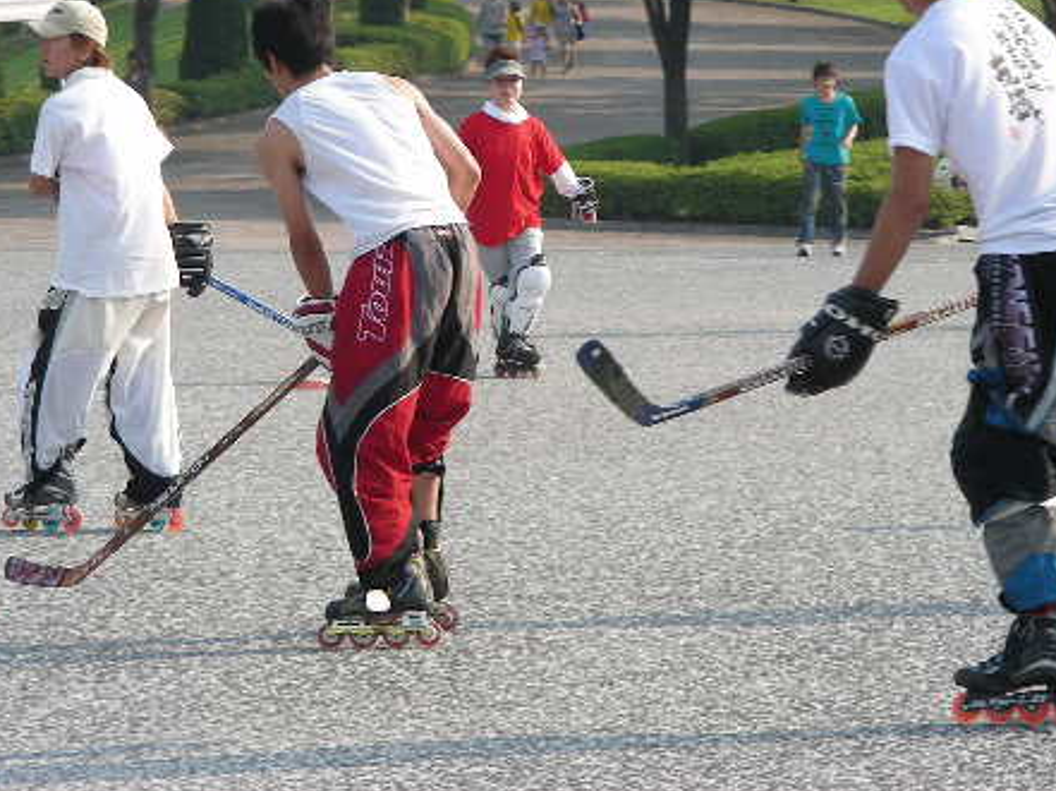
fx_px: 6553
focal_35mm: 215
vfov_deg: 6.9
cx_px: 546
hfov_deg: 9.2
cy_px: 233
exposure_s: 1/218
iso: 50
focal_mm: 24.7
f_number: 4
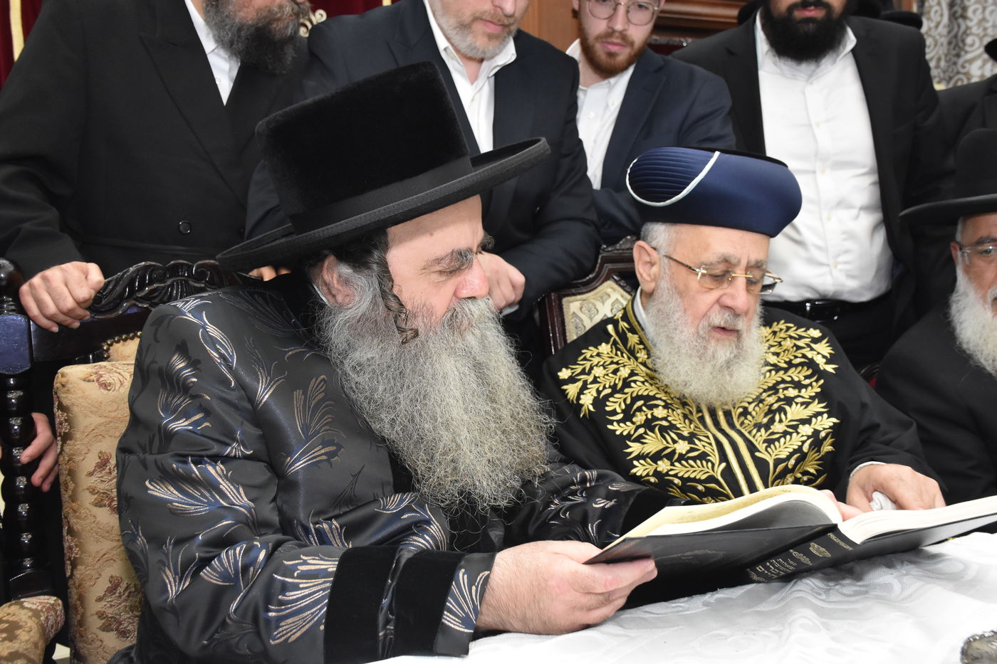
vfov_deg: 34.2
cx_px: 498
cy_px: 332
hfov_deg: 49.6
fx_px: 1080
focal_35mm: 39
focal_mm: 26
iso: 1600
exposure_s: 1/125
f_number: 5.6
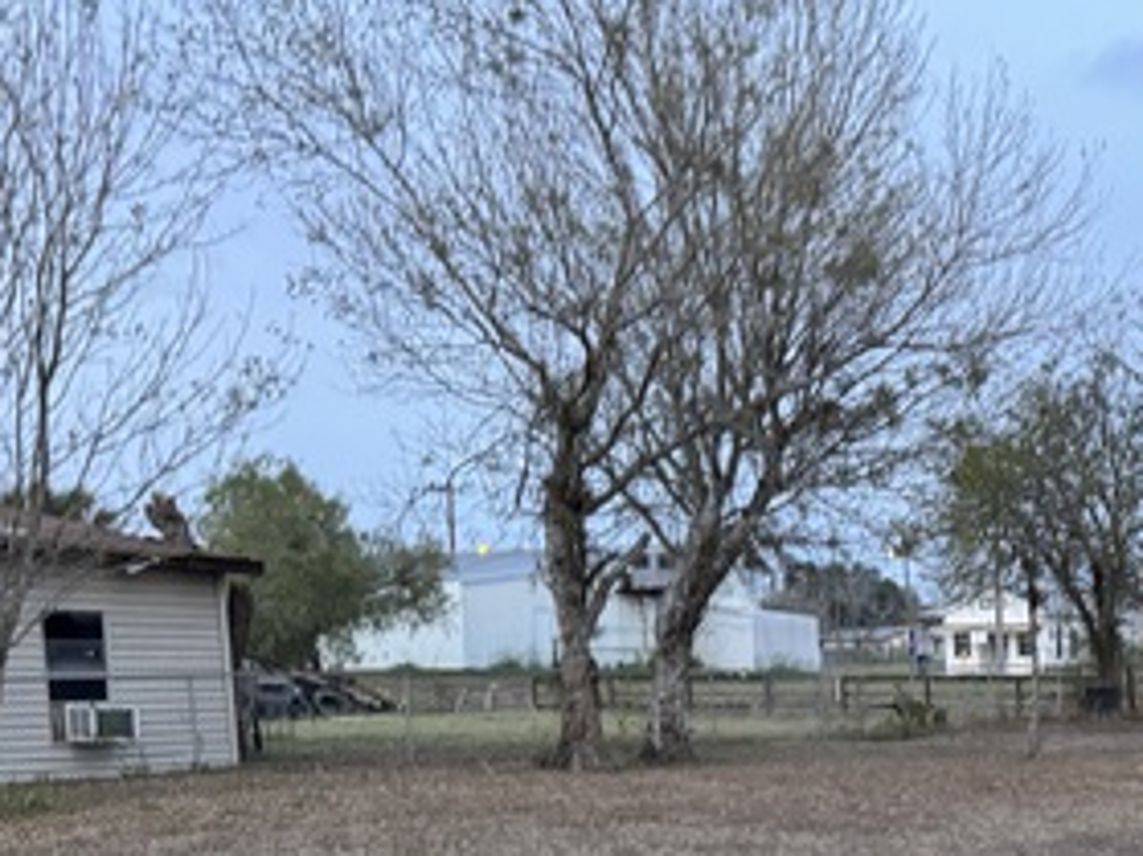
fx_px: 1815
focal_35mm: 55
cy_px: 913
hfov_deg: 31.0
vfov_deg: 24.9
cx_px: 1266
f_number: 1.78
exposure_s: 1/60
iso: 500
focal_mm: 6.76
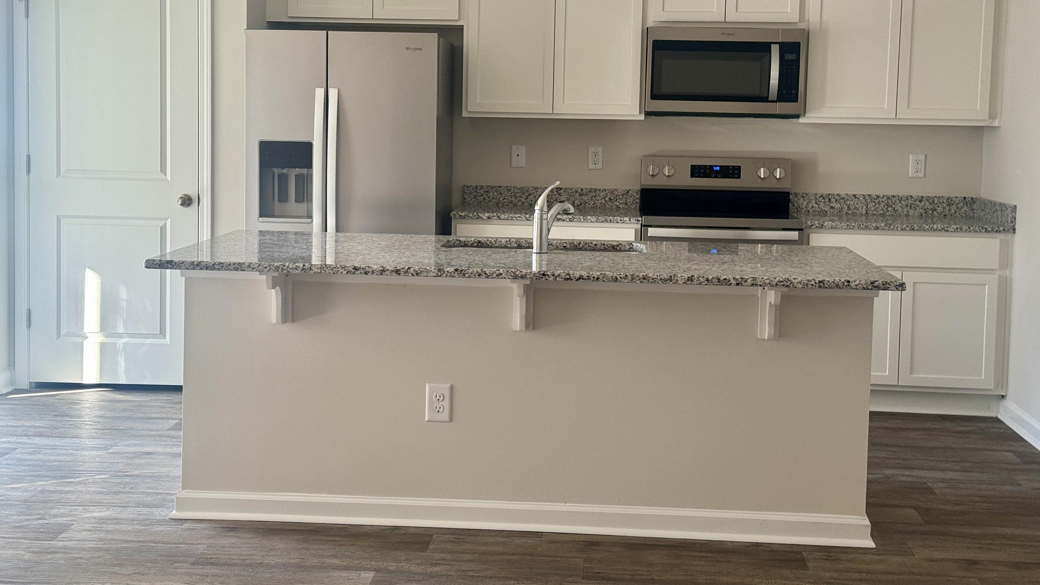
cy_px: 214
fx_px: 1462
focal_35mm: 53
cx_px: 522
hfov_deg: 39.2
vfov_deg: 22.6
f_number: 1.78
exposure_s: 1/60
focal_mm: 6.76
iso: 80
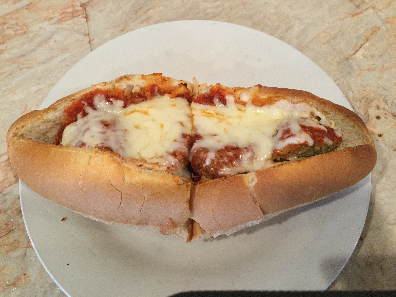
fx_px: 355
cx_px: 198
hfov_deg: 58.4
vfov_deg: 45.4
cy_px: 148
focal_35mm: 31
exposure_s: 1/33
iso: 160
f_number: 2.4
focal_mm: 3.3
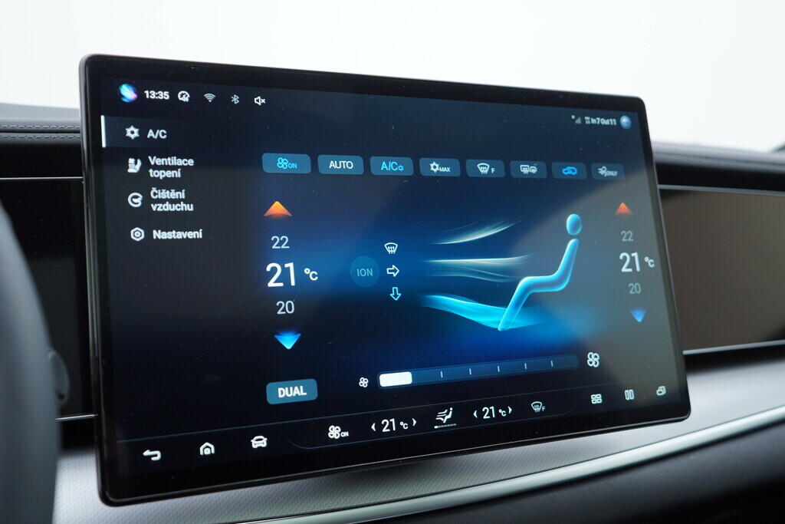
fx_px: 785
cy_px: 262
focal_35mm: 36
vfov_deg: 36.9
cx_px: 392
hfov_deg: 53.1
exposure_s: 1/50
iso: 125
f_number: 3.2
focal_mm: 24
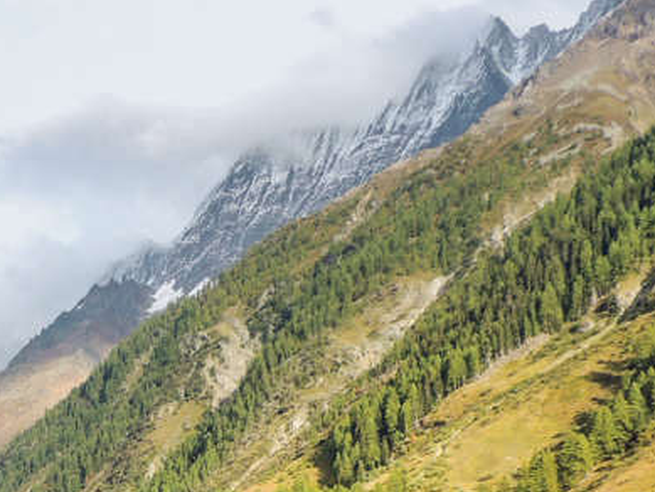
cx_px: 32
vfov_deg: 18.5
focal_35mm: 74
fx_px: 1401
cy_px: 649
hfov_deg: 25.3
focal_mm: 4.3
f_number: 3
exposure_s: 1/640
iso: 100
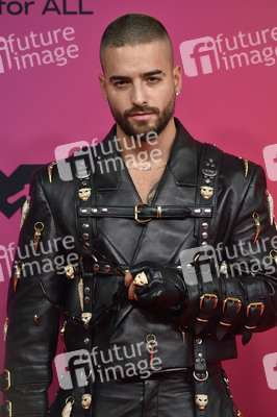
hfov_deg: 6.9
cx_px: 138
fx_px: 2312
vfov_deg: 10.3
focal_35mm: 200
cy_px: 208
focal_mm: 200
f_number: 5.6
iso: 2000
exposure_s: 1/250
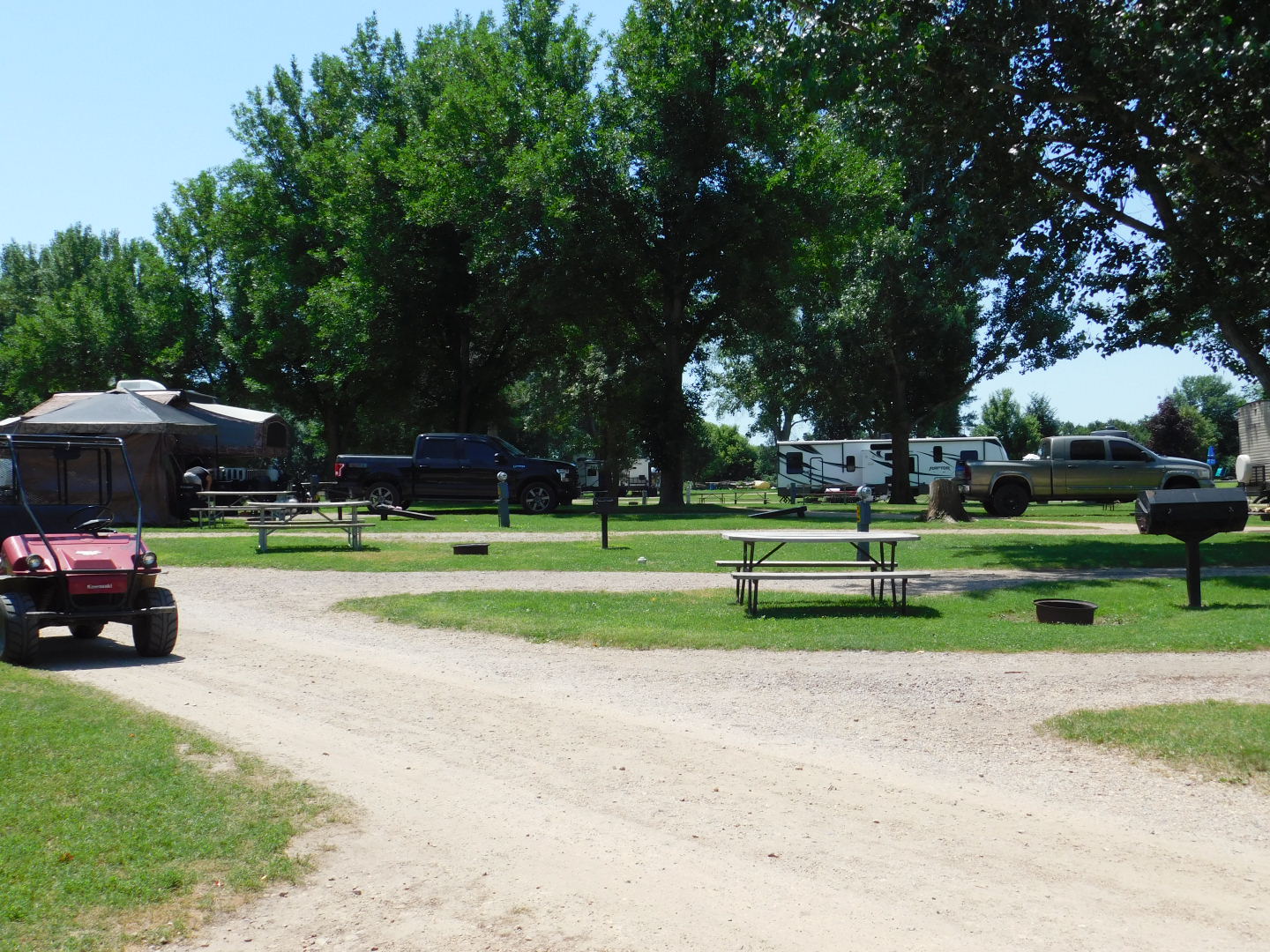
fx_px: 1468
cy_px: 476
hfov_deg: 46.8
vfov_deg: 36.0
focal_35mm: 40
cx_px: 635
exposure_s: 1/1000
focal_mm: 7.1
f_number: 3.6
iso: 125
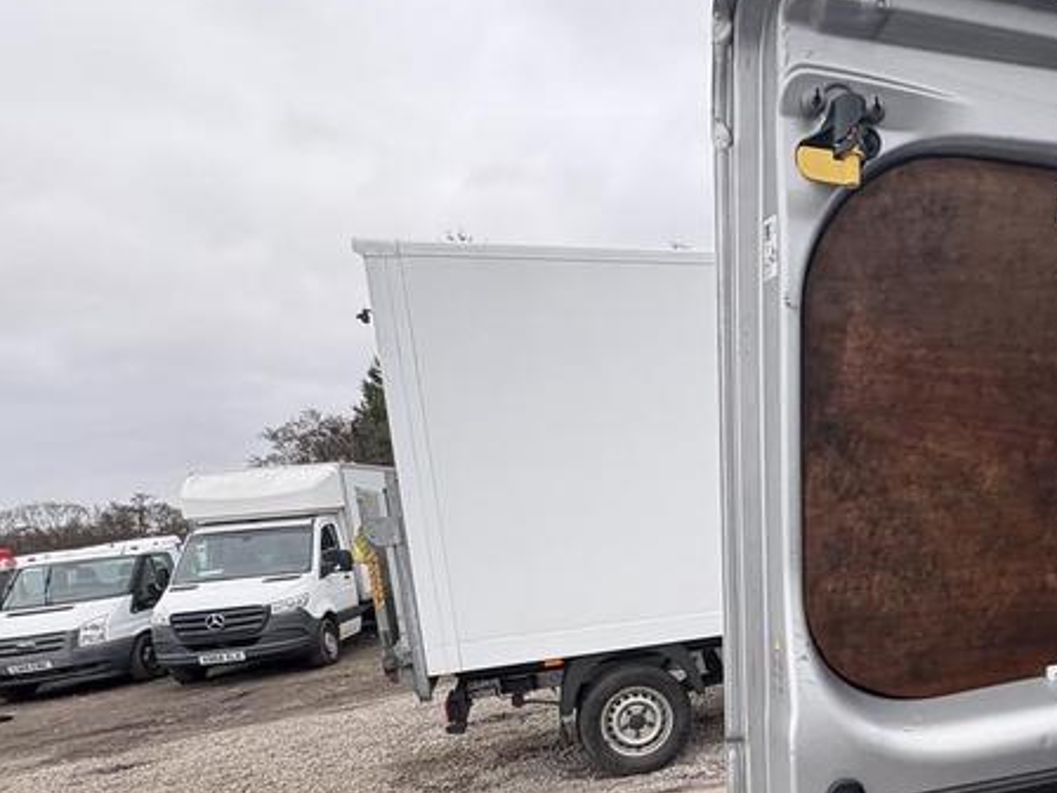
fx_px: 855
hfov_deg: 58.0
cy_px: 611
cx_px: 866
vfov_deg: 47.6
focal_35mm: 28
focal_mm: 2.22
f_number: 2.2
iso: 64
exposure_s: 1/364
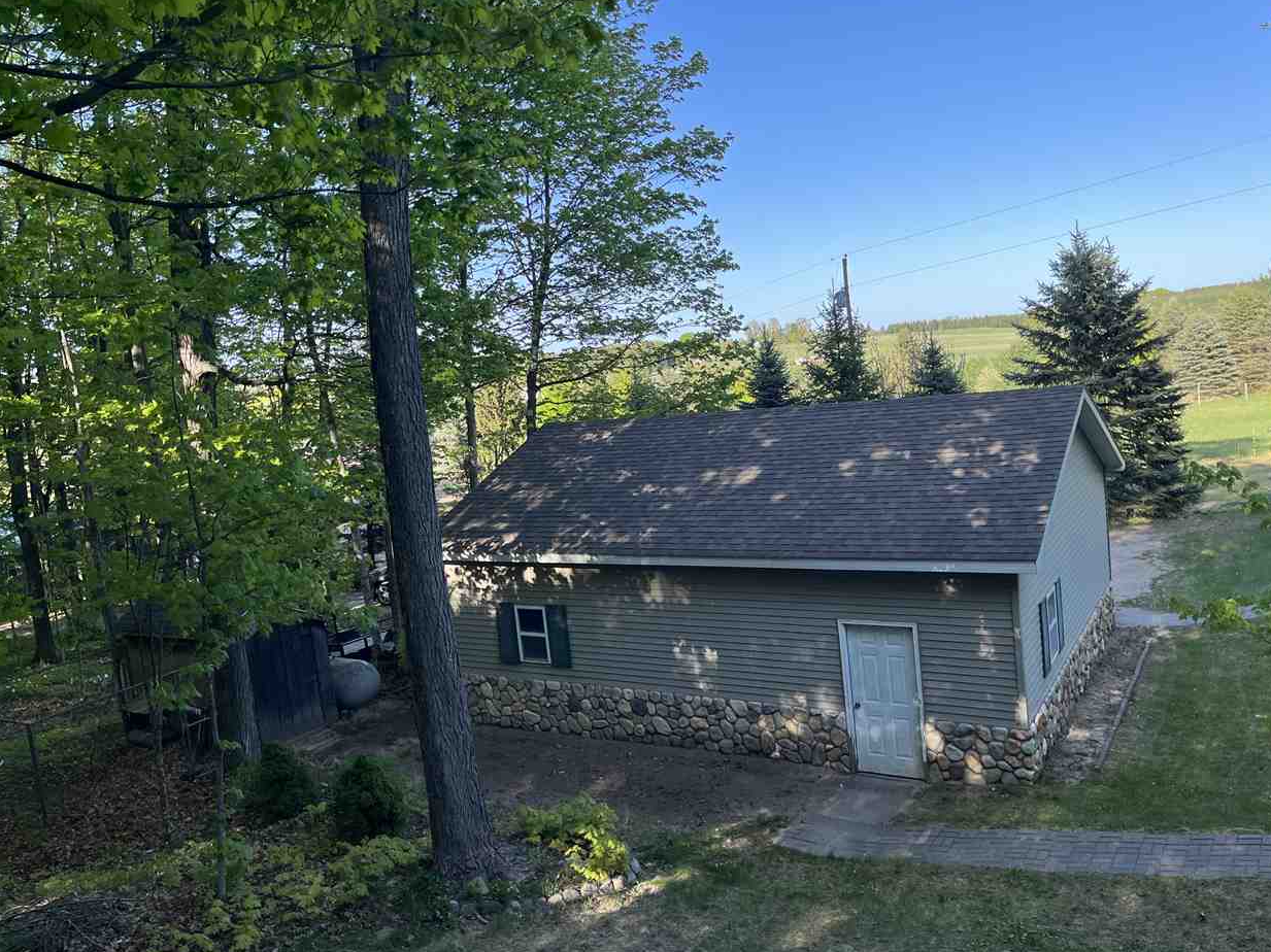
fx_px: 991
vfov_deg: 51.3
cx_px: 658
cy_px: 468
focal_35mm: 27
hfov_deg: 65.3
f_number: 1.6
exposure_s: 1/858
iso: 50
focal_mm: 5.1
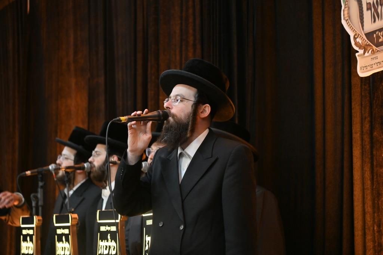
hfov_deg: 17.1
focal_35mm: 120
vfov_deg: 11.4
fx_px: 1277
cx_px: 192
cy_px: 128
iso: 1000
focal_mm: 120
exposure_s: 1/160
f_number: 4
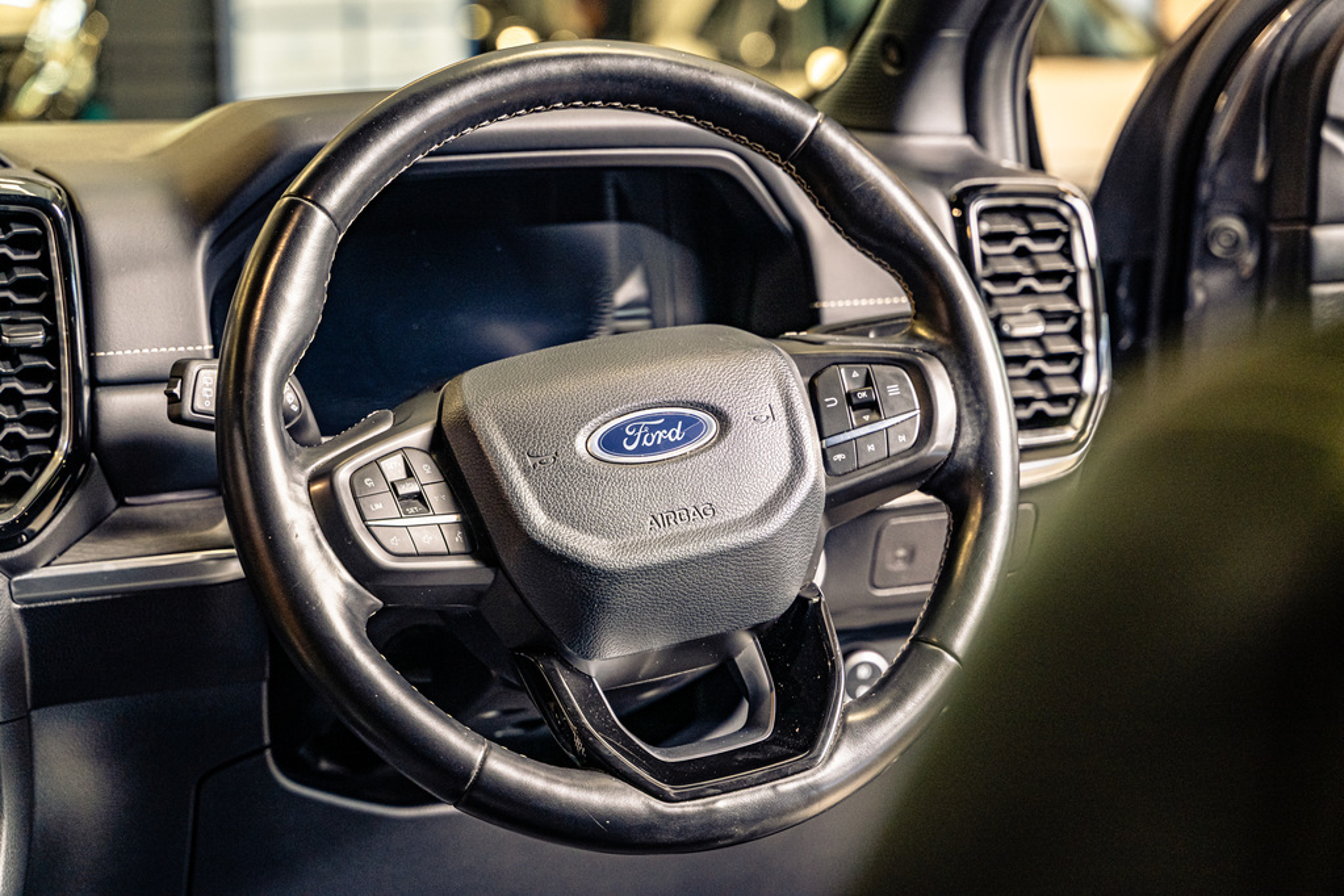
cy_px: 448
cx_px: 672
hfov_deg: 27.0
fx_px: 2800
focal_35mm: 75
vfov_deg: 18.2
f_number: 4
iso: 1600
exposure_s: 1/200
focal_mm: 75
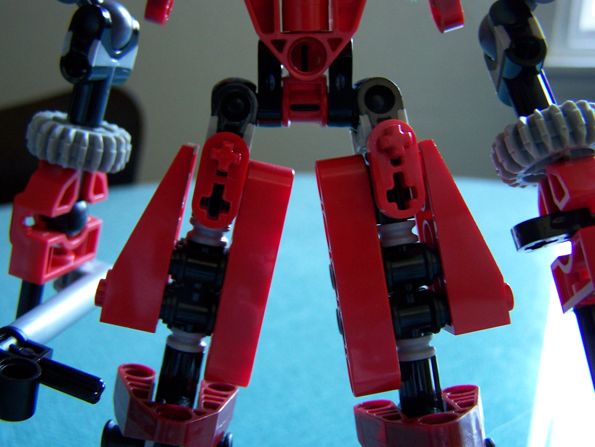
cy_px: 224
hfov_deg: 48.9
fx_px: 654
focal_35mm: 38
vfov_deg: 37.8
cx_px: 298
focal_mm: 6.3
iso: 160
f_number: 2.8
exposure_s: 1/8
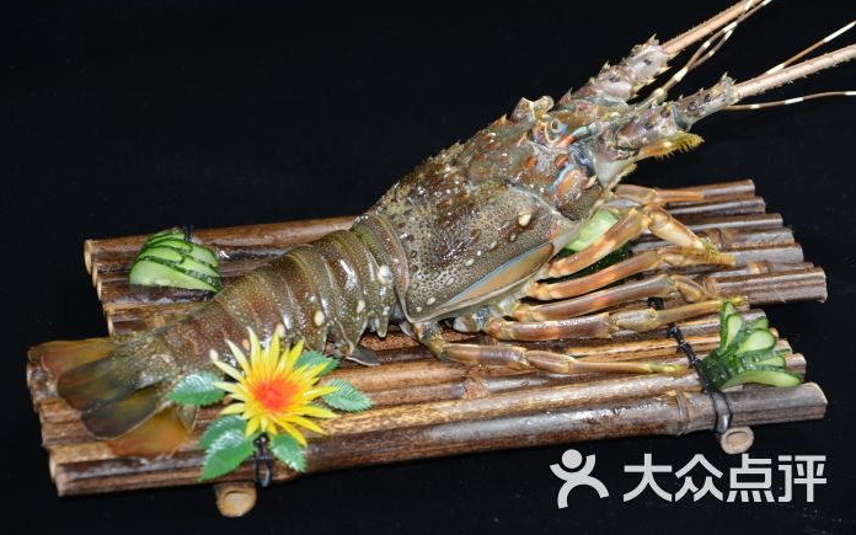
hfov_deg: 17.0
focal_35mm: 123
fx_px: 2869
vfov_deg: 10.7
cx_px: 428
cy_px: 255
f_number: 5.6
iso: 200
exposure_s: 1/30
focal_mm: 80
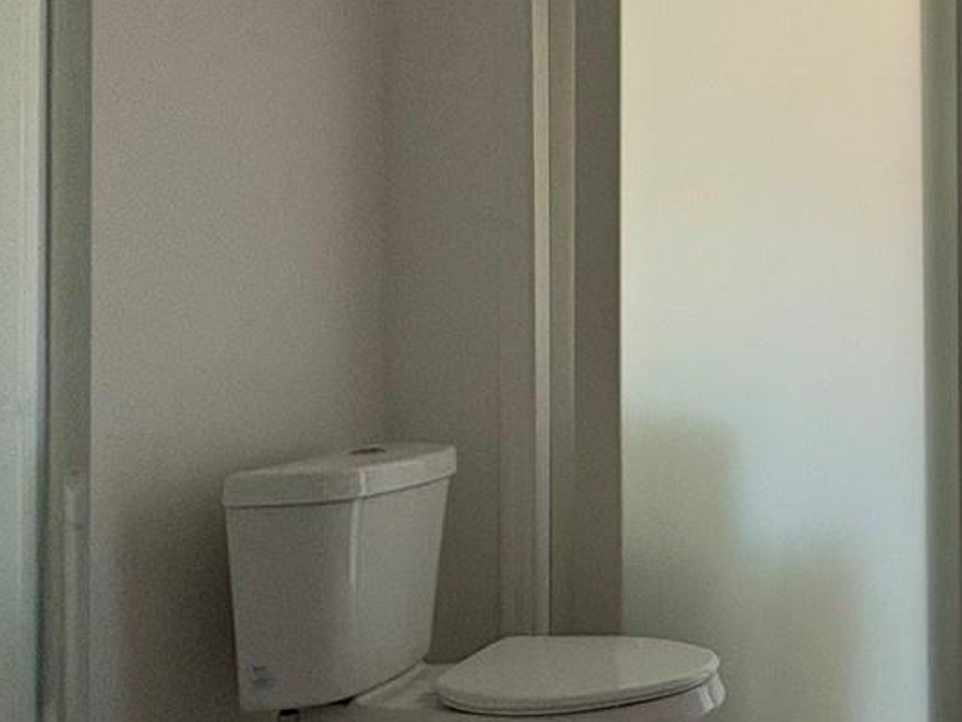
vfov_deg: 34.2
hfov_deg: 37.4
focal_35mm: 42
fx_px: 1167
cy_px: 262
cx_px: 1063
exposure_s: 1/120
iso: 200
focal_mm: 2.22
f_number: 2.2
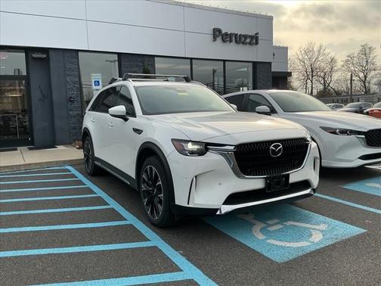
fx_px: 319
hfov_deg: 61.7
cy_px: 143
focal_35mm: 29
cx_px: 190
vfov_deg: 48.2
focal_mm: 3
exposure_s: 1/869
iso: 25
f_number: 1.8
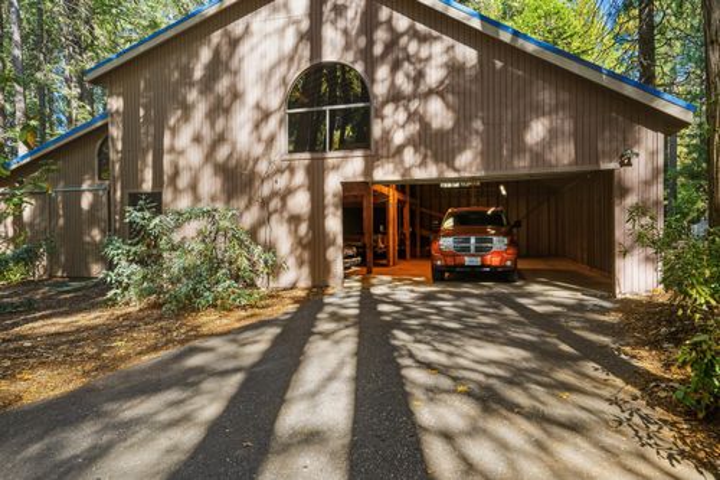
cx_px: 360
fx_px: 440
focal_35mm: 22
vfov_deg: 57.2
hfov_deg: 78.6
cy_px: 240
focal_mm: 22
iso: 200
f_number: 4.5
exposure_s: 1/350
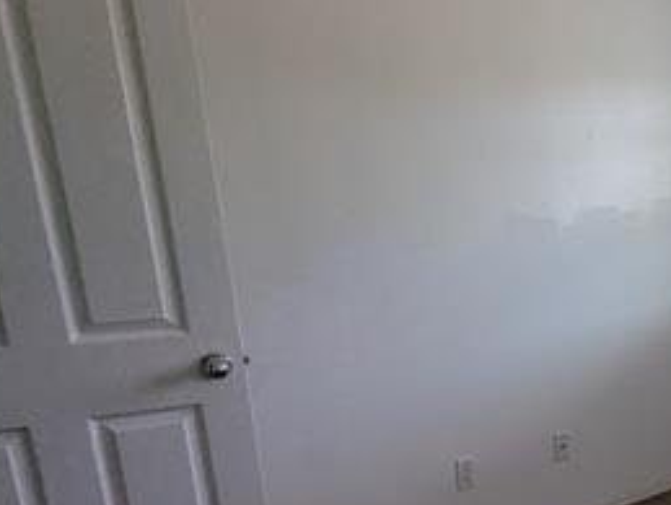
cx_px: 662
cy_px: 368
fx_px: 621
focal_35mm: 32
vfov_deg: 43.1
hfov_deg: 47.7
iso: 76
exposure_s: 1/171
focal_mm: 1.95
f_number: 2.2
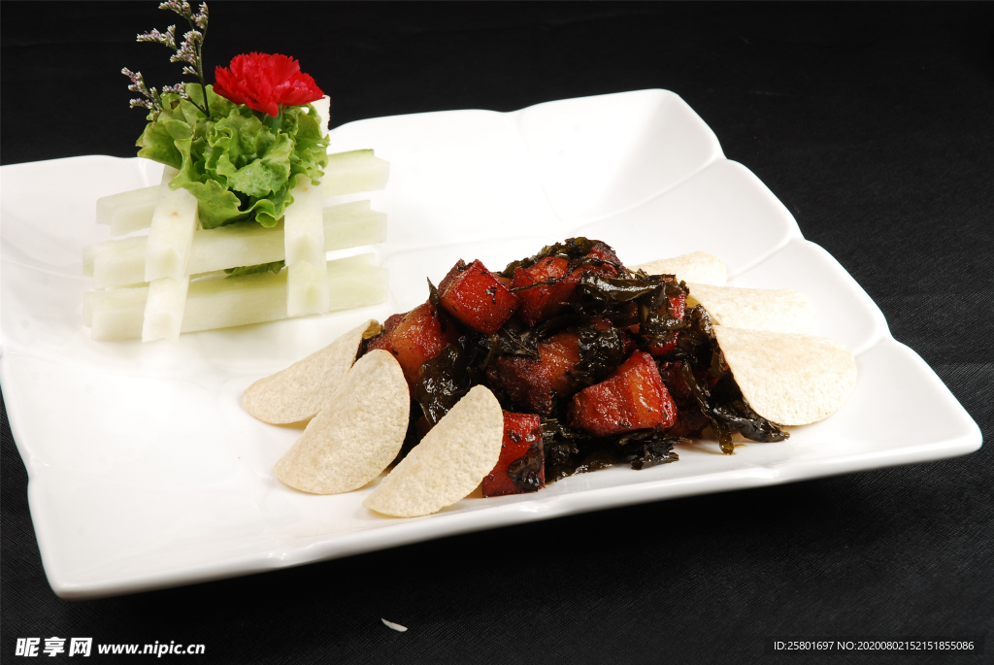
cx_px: 497
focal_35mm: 105
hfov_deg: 19.4
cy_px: 332
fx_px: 2902
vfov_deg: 13.1
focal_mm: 70
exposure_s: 1/125
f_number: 14
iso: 100
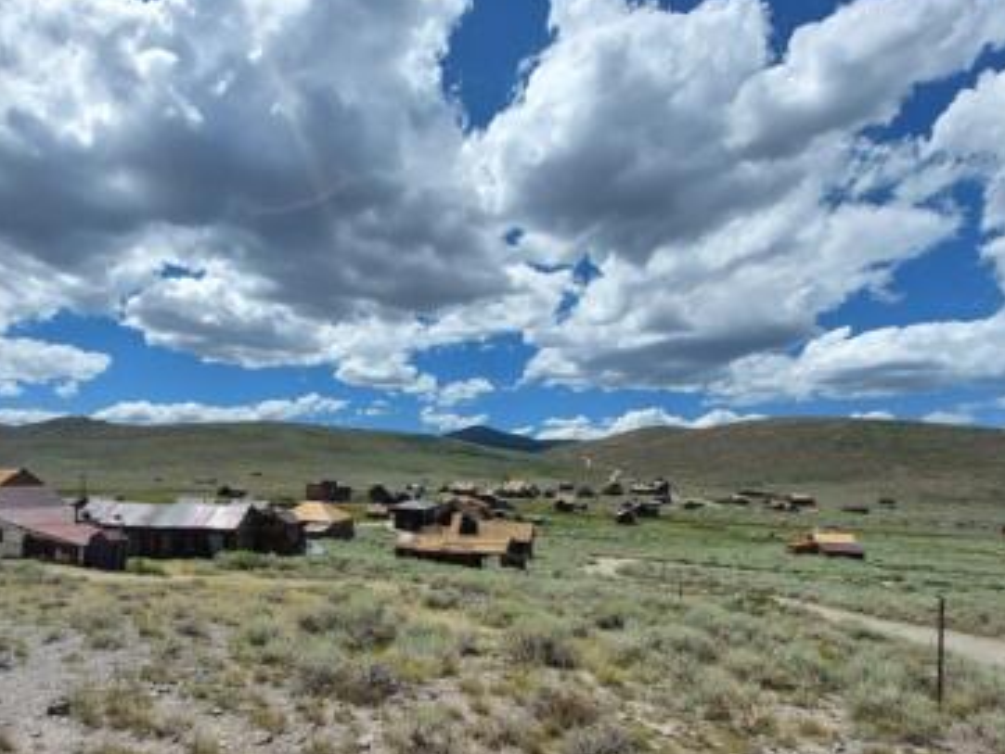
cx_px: 401
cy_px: 491
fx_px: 523
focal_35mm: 18
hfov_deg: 86.6
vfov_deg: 69.9
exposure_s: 1/2705
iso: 50
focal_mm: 1.74
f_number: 2.2
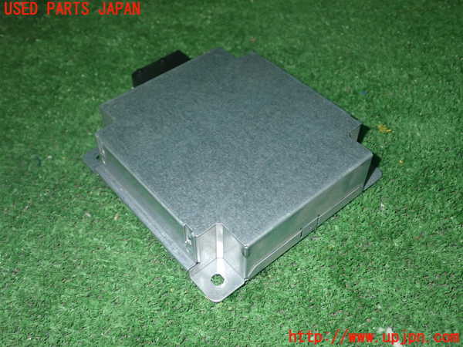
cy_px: 174
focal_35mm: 38
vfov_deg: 37.7
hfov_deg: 49.0
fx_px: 508
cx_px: 232
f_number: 8
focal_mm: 6.83
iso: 400
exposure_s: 1/40
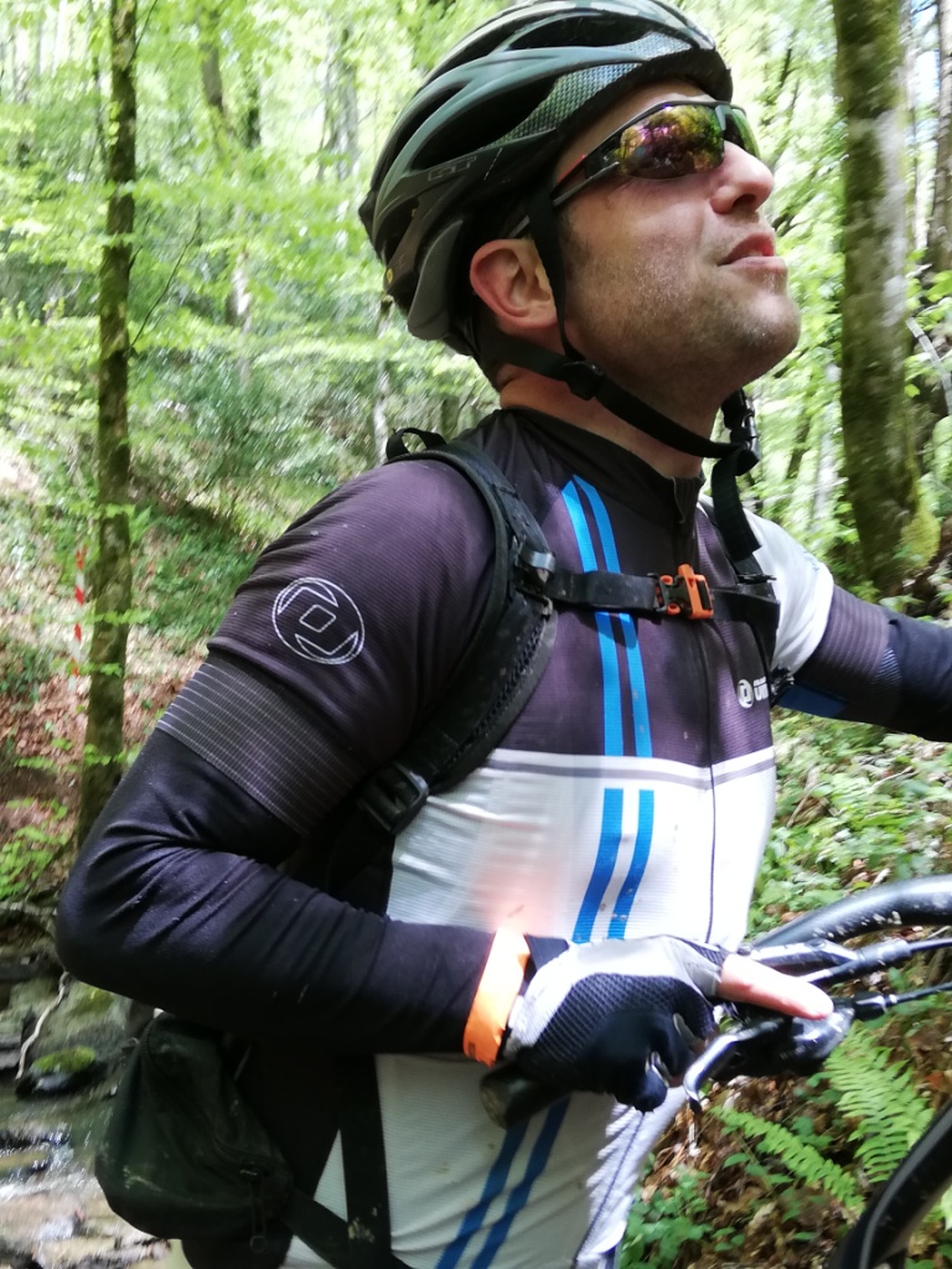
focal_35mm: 44
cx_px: 476
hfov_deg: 32.9
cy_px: 634
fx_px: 1613
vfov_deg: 42.9
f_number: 2.2
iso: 50
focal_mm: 3.81
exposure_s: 1/50
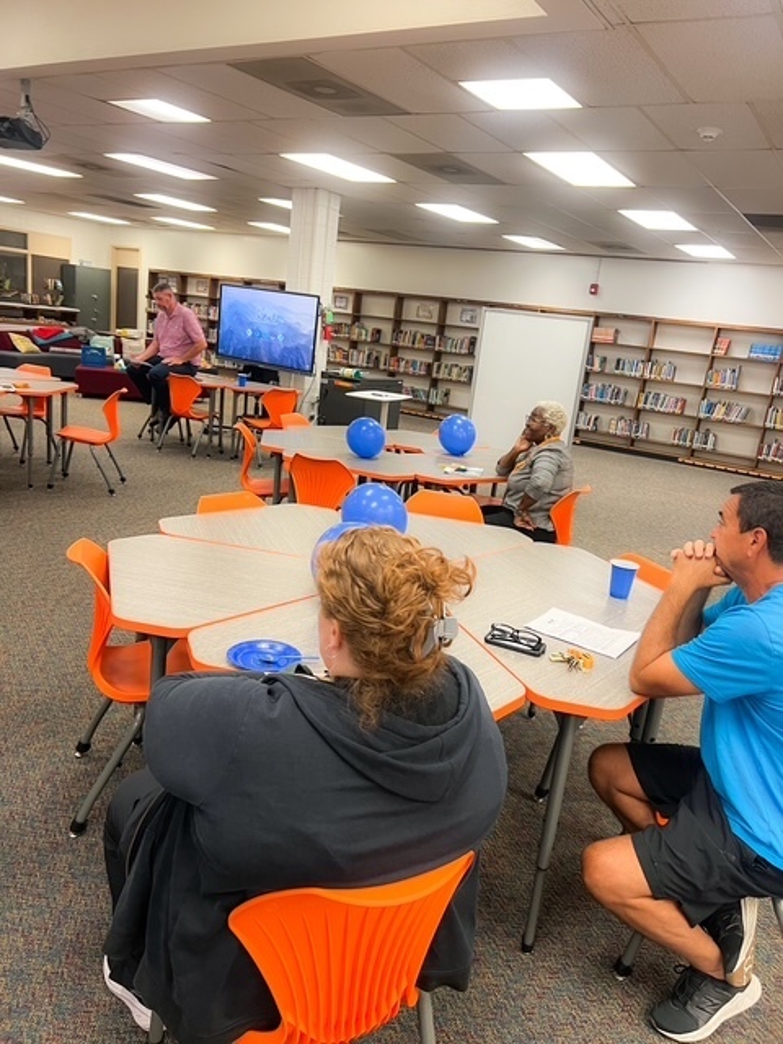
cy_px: 522
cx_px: 392
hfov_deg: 53.1
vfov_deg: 67.3
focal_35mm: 26
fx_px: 784
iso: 125
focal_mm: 5.7
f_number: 1.5
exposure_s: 1/60
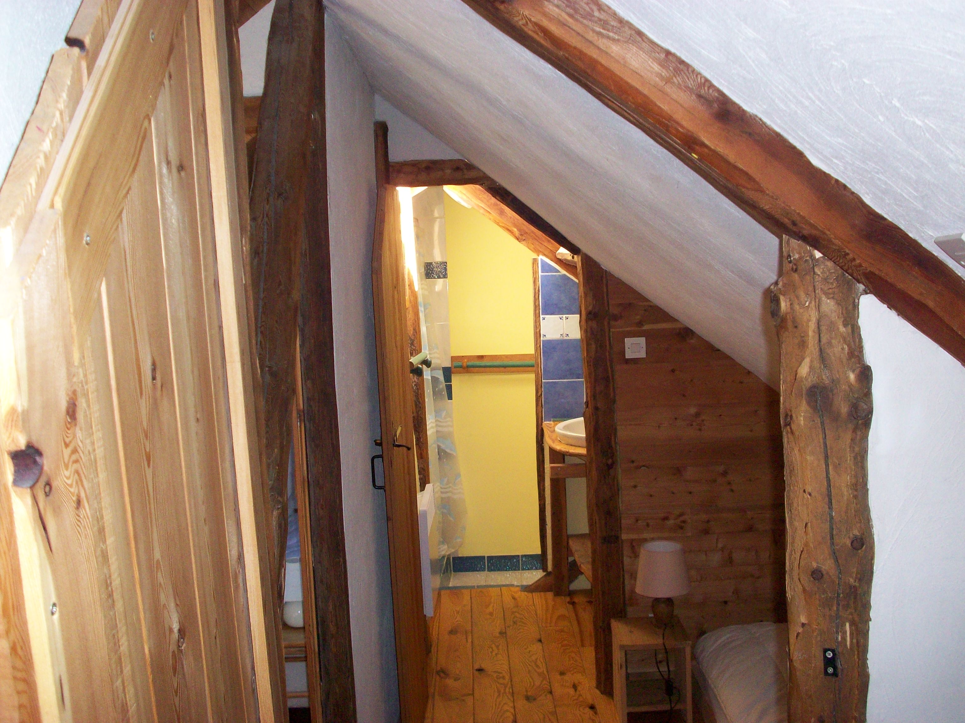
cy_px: 362
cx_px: 482
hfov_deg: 50.1
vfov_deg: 38.7
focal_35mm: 37
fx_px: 1031
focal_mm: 6.2
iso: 200
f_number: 2.8
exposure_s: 1/64
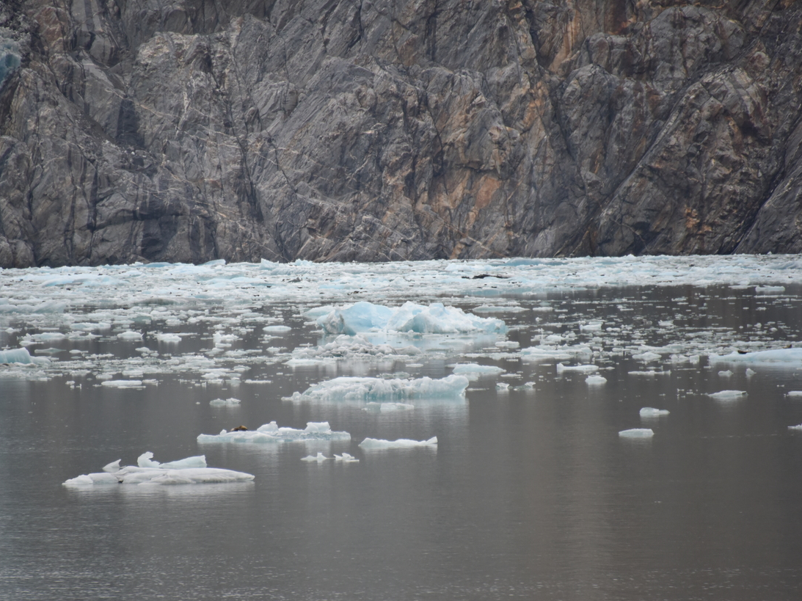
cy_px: 312
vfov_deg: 4.4
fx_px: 7828
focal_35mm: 338
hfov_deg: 5.9
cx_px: 339
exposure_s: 1/640
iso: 1400
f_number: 5.6
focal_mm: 300
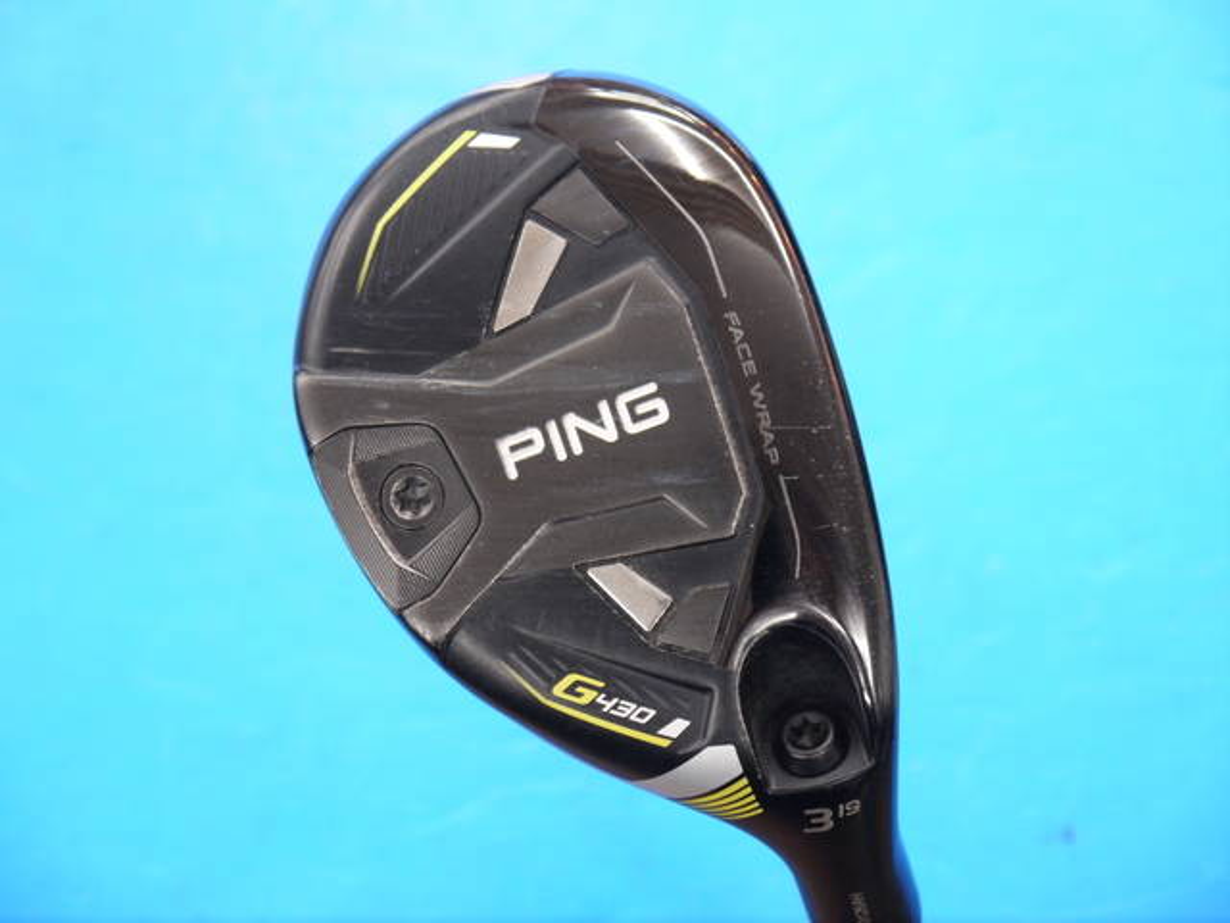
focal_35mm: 84
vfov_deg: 17.6
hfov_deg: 23.3
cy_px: 462
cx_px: 615
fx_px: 2985
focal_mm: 42
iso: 800
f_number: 5.6
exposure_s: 1/50
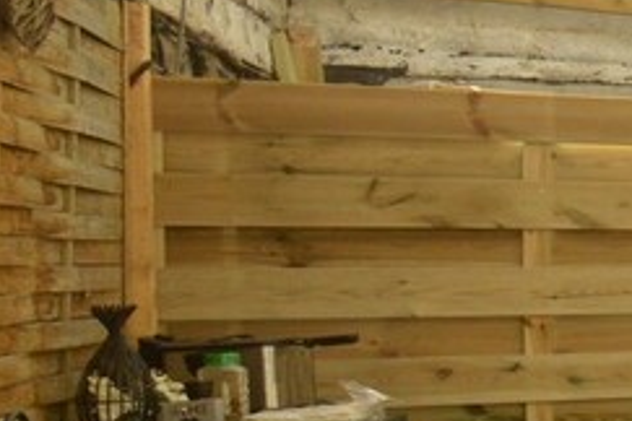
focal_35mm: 92
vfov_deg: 14.9
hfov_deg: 13.1
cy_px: 299
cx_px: 1692
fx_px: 1611
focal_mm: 11
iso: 400
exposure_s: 1/320
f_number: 8
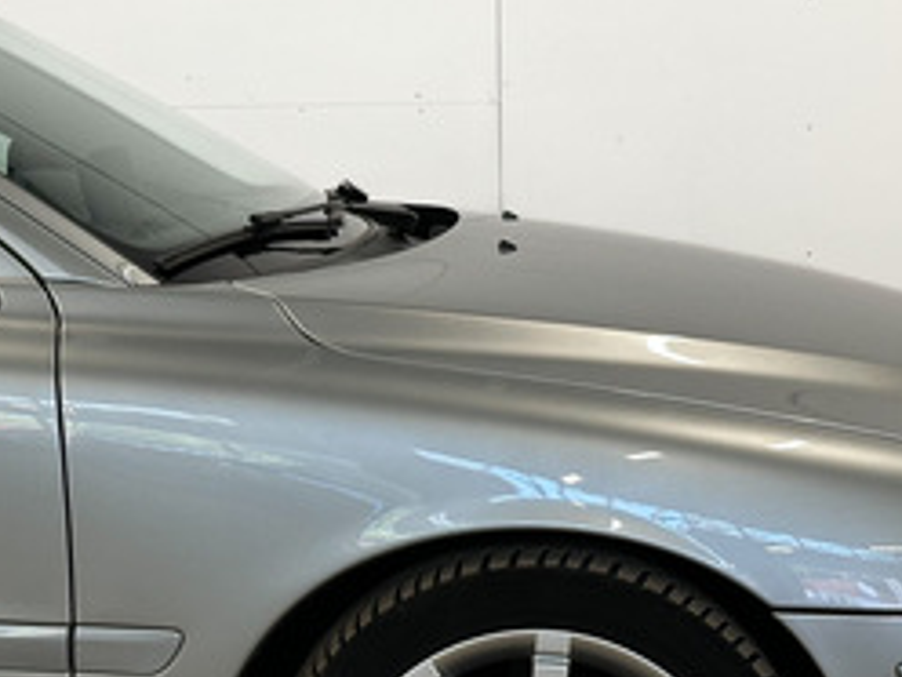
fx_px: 3023
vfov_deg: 12.8
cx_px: 313
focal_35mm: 116
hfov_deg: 16.9
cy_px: 338
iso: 100
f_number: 1.8
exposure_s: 1/50
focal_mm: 6.86
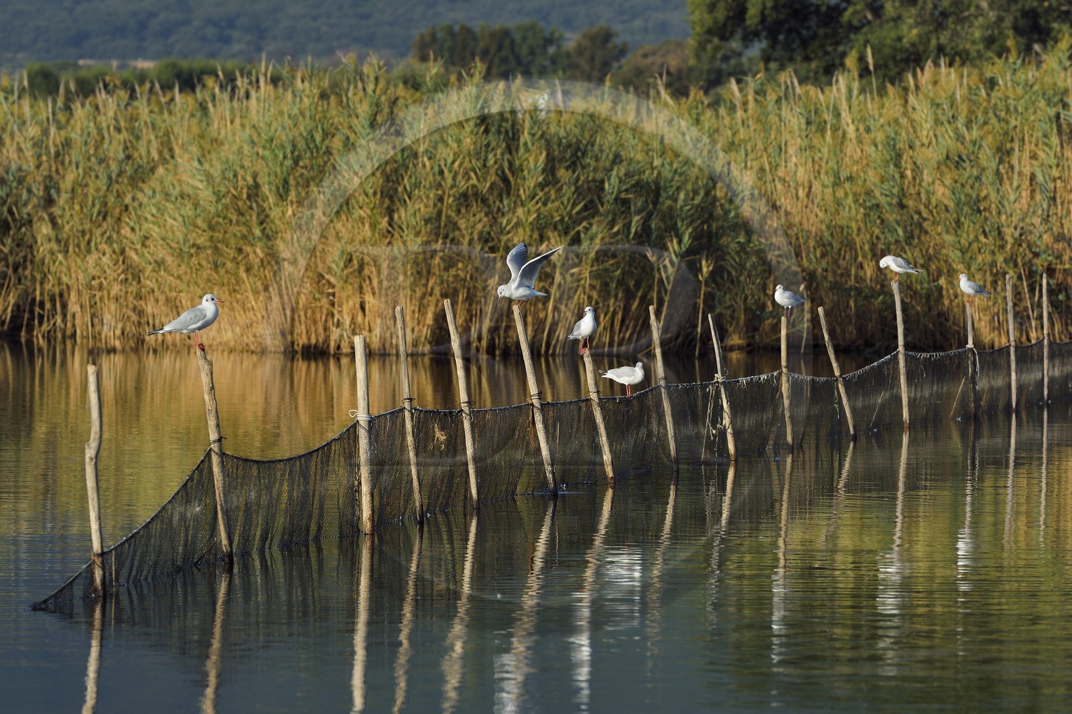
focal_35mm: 280
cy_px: 357
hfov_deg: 7.4
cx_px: 536
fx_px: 8336
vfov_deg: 4.9
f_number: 11
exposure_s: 1/400
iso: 400
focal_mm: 280
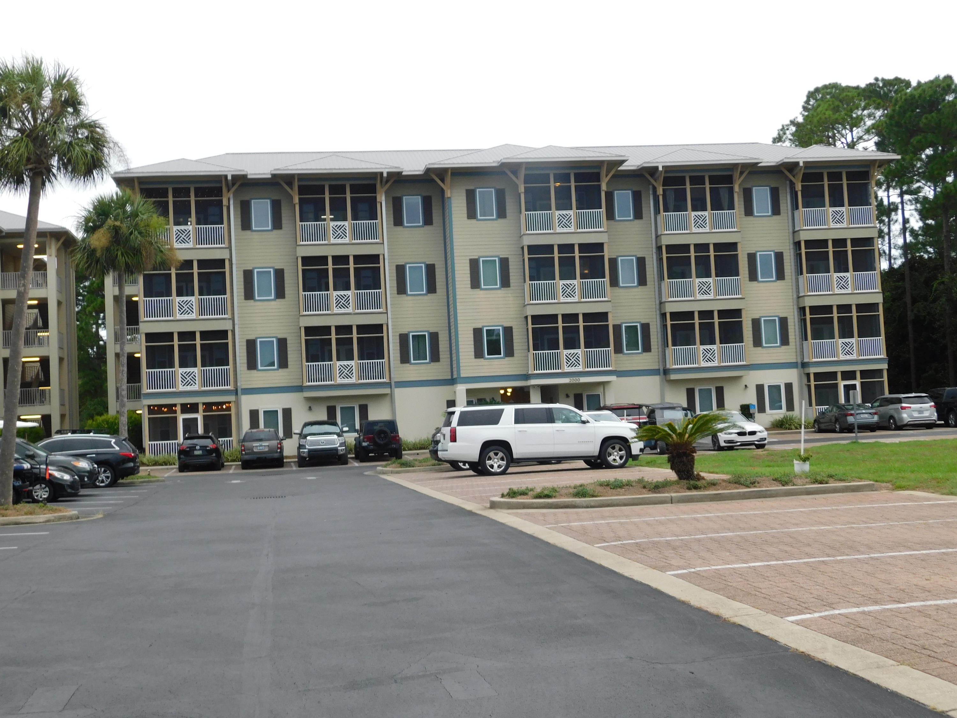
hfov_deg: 42.1
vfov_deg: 32.2
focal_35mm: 45
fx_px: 1244
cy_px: 359
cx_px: 478
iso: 125
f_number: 3.7
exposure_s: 1/60
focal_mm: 8
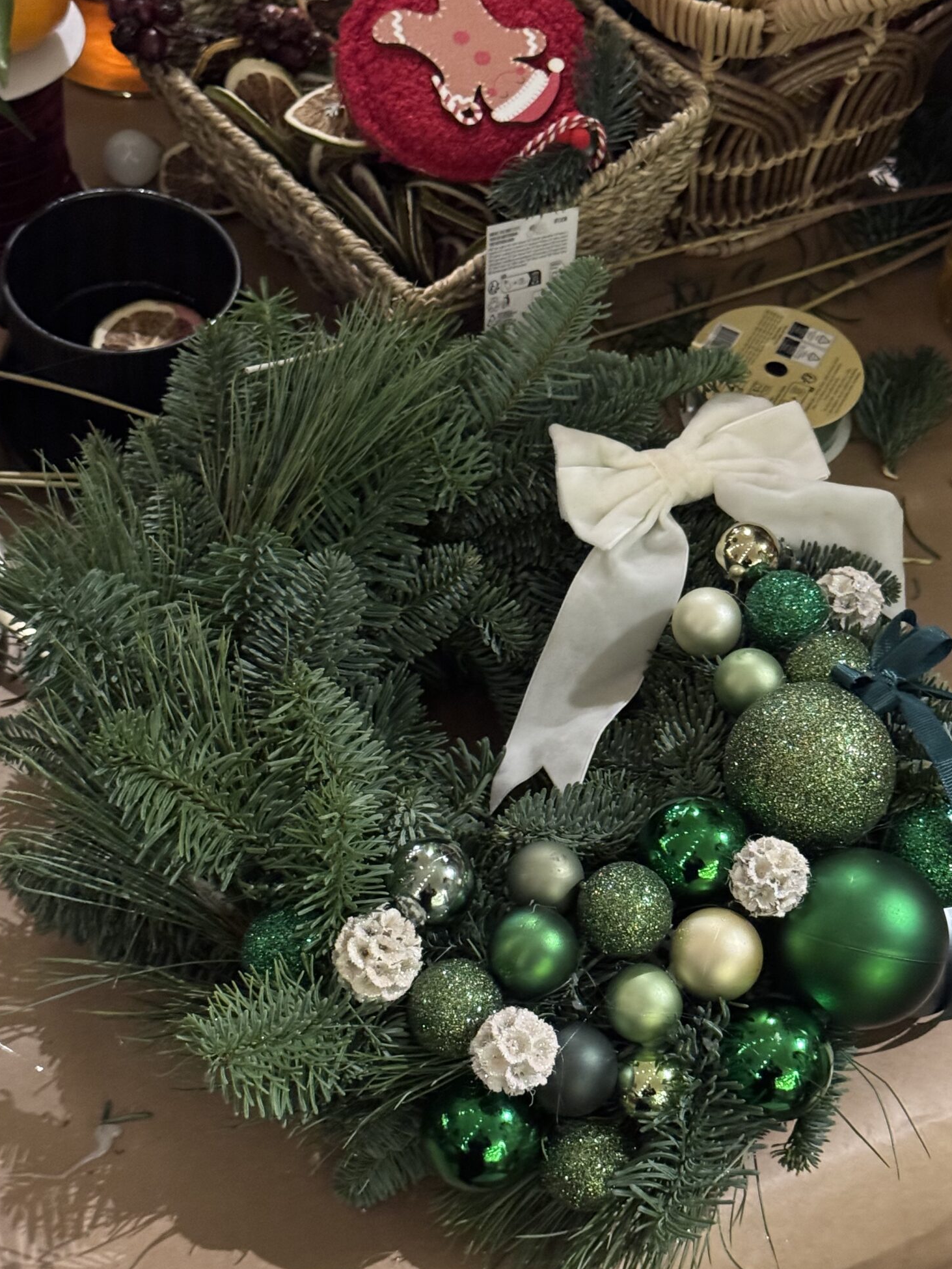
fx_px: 2310
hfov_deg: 23.3
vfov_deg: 30.7
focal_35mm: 63
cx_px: 554
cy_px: 629
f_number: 1.78
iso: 640
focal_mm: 6.76
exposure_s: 1/20
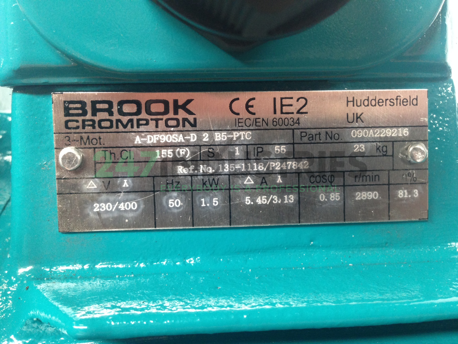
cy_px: 172
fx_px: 437
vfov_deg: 42.9
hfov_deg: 55.4
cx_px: 229
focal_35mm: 33
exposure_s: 1/20
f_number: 2.4
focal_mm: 4.12
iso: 160
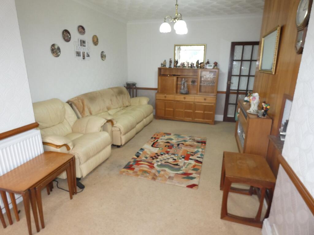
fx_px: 181
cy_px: 118
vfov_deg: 66.0
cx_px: 157
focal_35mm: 20
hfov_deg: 81.7
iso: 320
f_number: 2.8
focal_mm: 3.6
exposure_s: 1/60
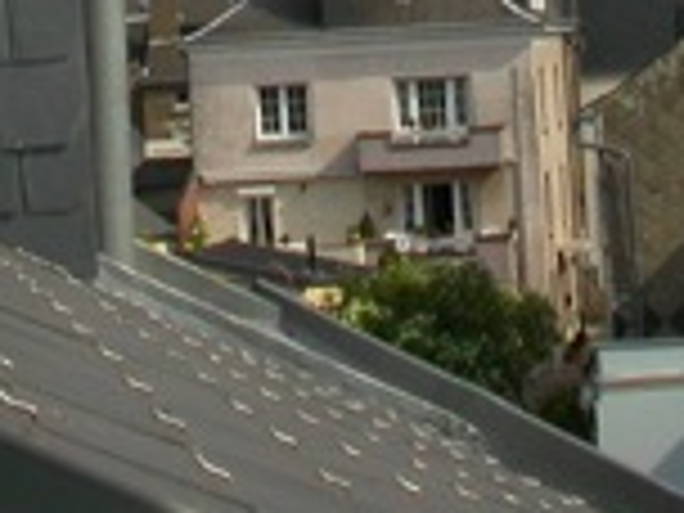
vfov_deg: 8.8
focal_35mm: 160
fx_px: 3162
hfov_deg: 12.3
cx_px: 284
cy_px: -518
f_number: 7.5
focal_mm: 7.85
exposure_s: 1/399
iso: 100
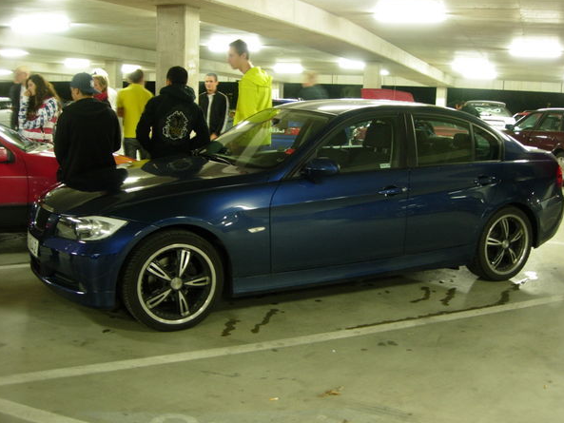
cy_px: 218
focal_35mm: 41
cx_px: 300
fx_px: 668
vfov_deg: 35.1
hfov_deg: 45.7
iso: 112
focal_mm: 7.8
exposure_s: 1/4
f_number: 2.8
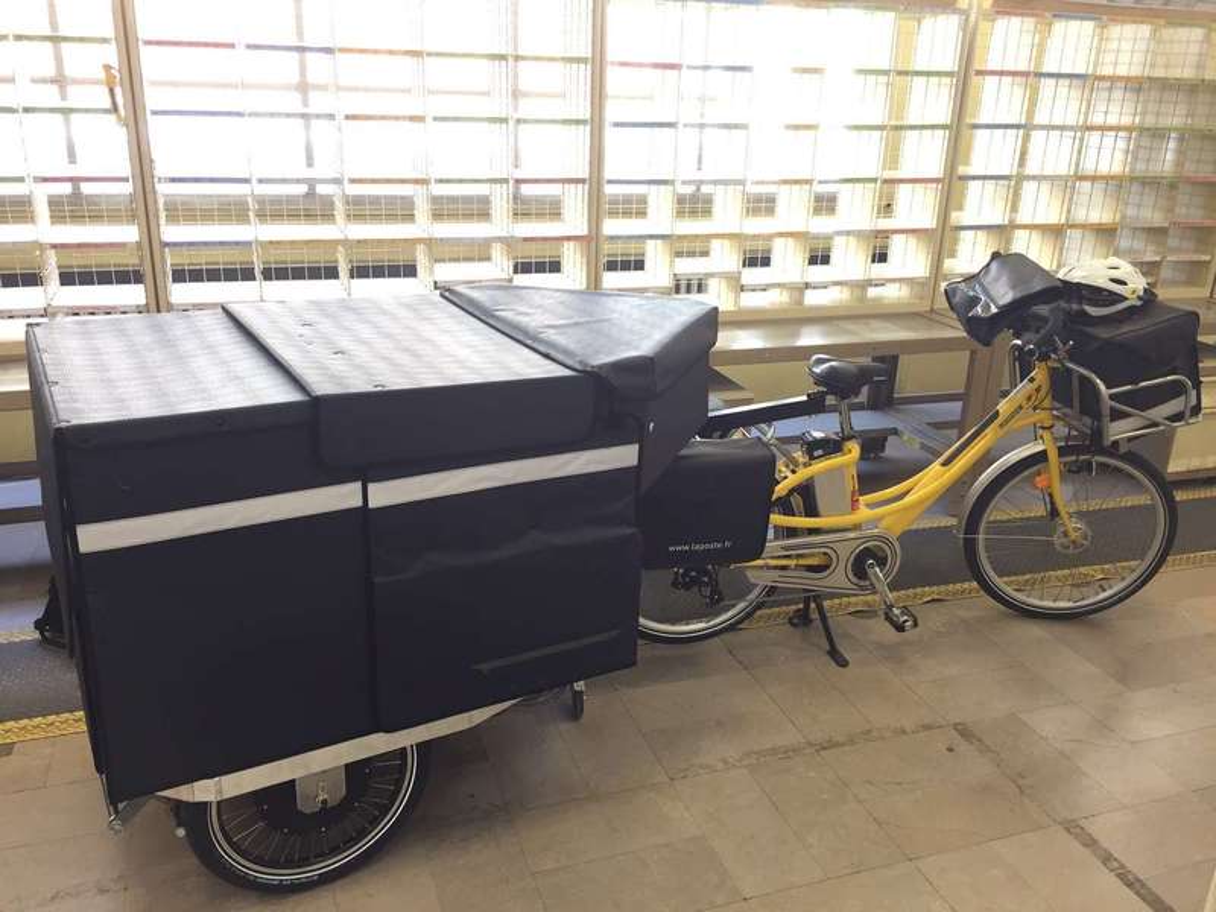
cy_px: 456
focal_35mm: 29
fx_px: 1019
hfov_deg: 61.7
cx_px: 608
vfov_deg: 48.2
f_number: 2.2
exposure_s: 1/33
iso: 50
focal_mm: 4.15
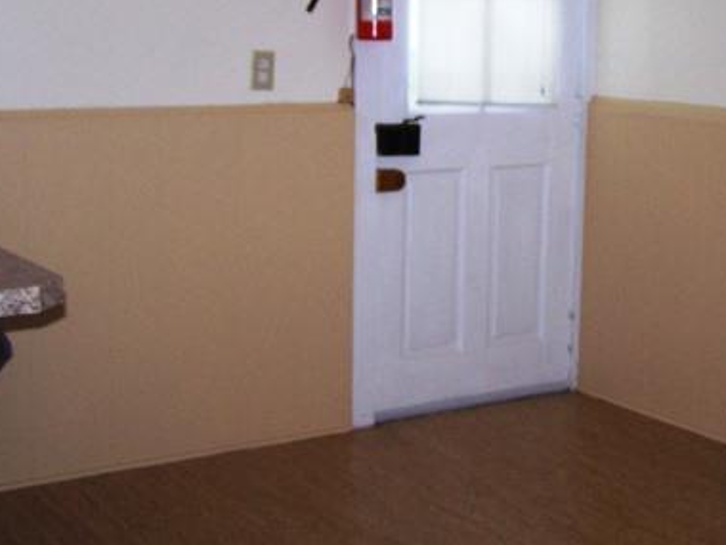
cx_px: 506
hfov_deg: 30.0
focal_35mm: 64
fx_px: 1342
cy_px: 149
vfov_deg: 22.8
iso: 160
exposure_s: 1/60
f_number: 2.8
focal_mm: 6.3
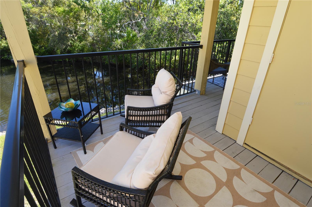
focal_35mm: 18
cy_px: 104
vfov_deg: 67.3
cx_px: 156
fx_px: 156
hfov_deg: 90.1
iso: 140
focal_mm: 12
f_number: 5.6
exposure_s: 1/125
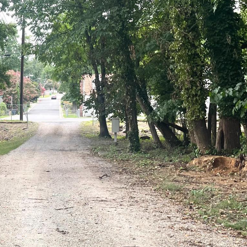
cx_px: -50
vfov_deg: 27.8
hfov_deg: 25.3
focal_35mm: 61
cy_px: 182
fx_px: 492
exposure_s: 1/121
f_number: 1.6
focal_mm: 4.2
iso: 32
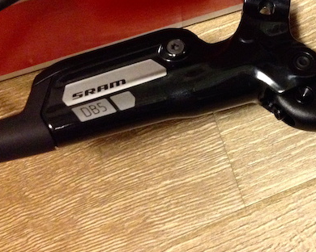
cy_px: 77
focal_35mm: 70
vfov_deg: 21.7
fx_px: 655
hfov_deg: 26.4
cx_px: 276
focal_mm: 4.28
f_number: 2.4
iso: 500
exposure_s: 1/15
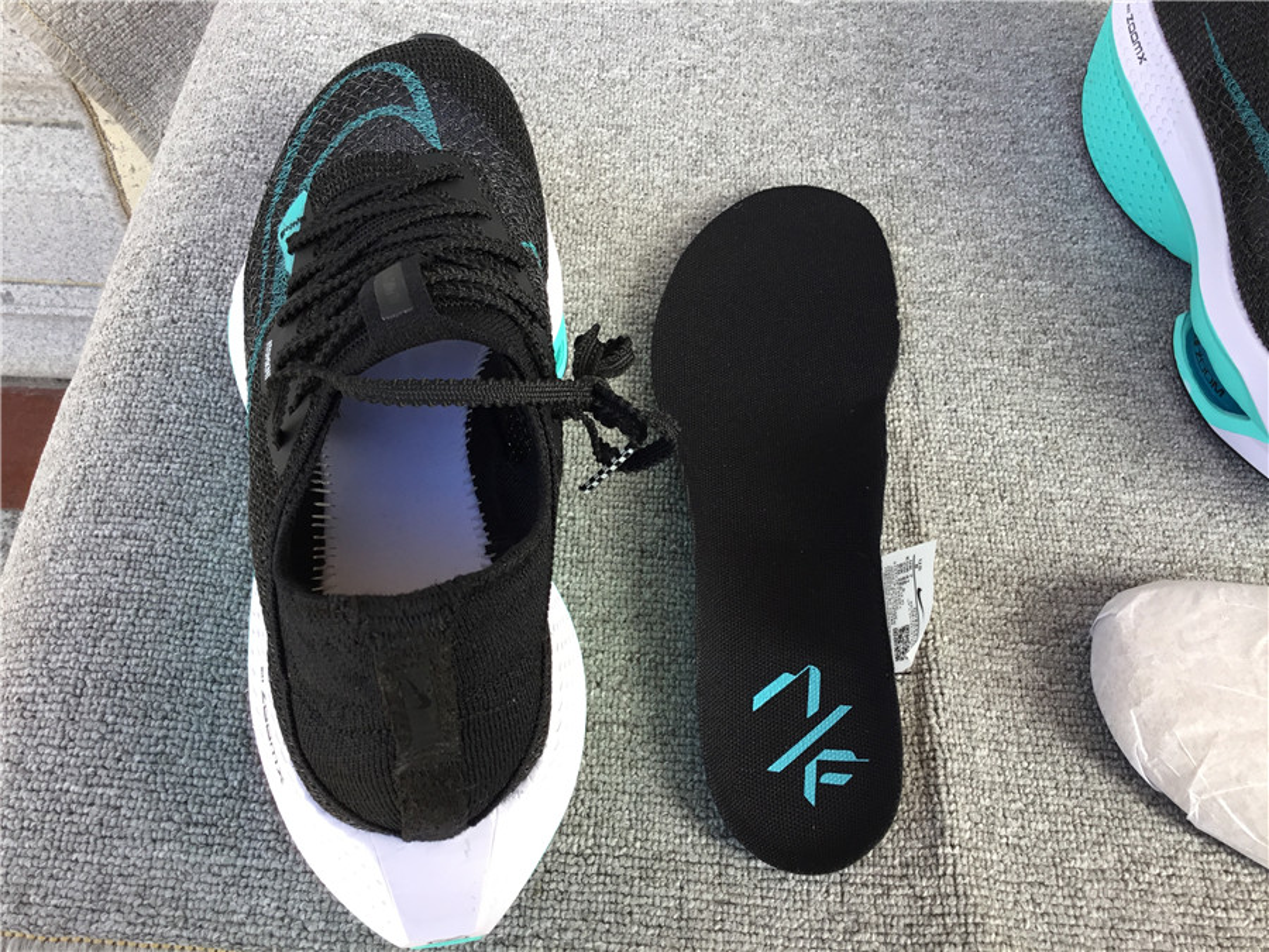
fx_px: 1136
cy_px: 476
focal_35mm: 31
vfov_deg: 45.4
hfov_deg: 58.4
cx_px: 634
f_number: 2.4
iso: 25
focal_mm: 3.3
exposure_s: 1/100
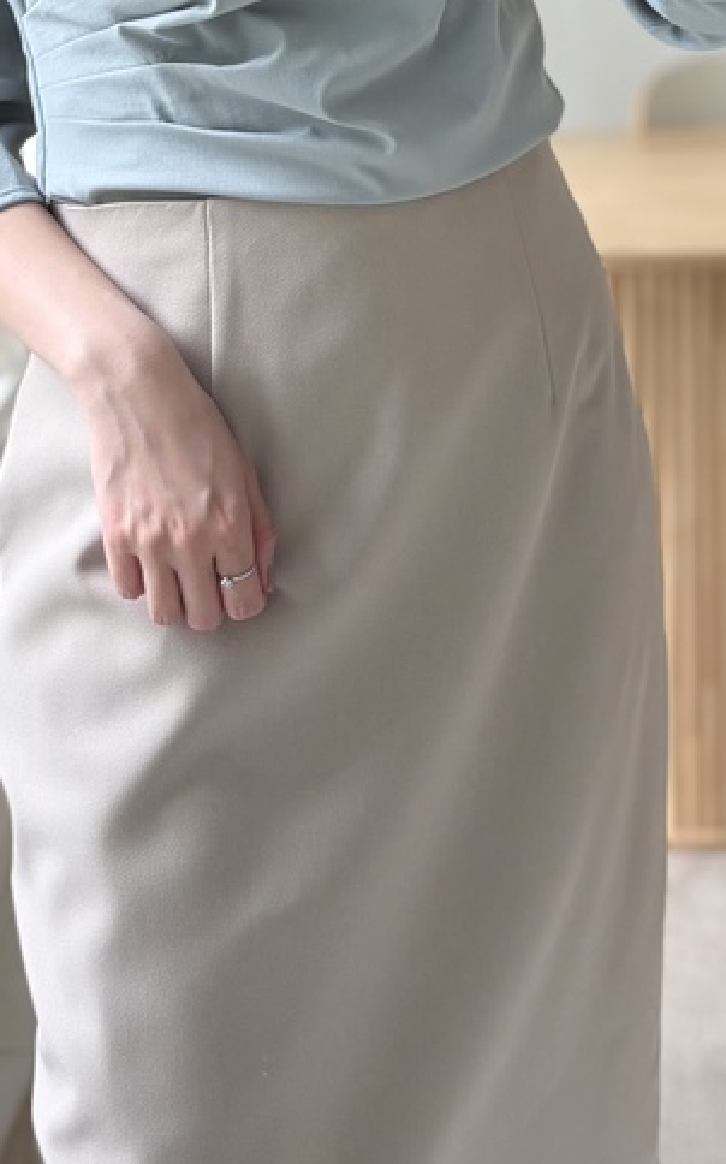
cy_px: 435
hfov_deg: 22.7
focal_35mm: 57
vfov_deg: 35.5
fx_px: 1807
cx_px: 334
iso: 50
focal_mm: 5.96
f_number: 1.6
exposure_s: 1/120
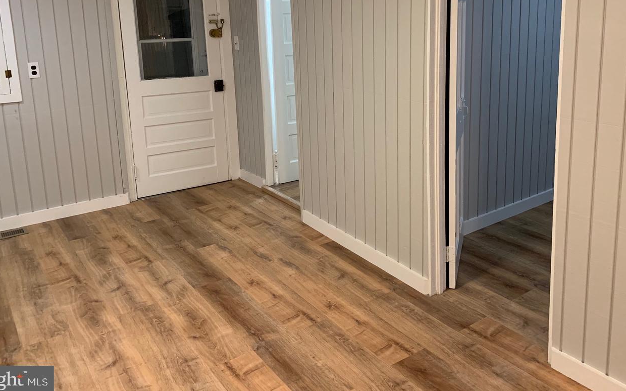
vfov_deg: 38.9
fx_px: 546
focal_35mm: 32
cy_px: 123
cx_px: 329
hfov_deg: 59.6
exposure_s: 1/60
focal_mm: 4.25
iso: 250
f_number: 1.8
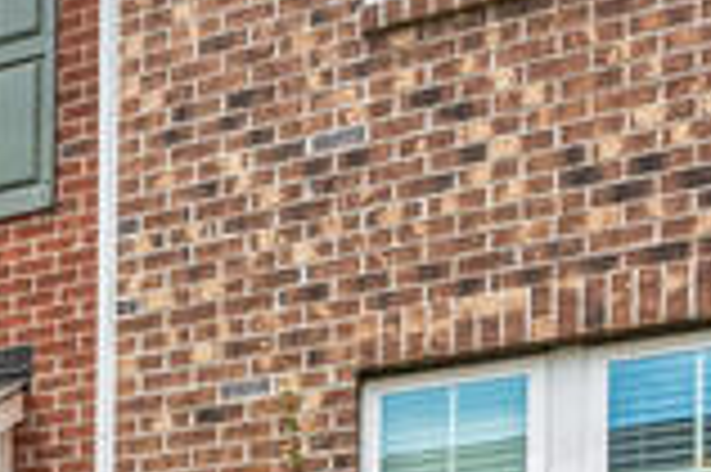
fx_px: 1499
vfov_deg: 16.2
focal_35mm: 76
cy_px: 730
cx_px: -297
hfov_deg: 22.7
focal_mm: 15
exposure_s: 1/320
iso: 200
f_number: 8
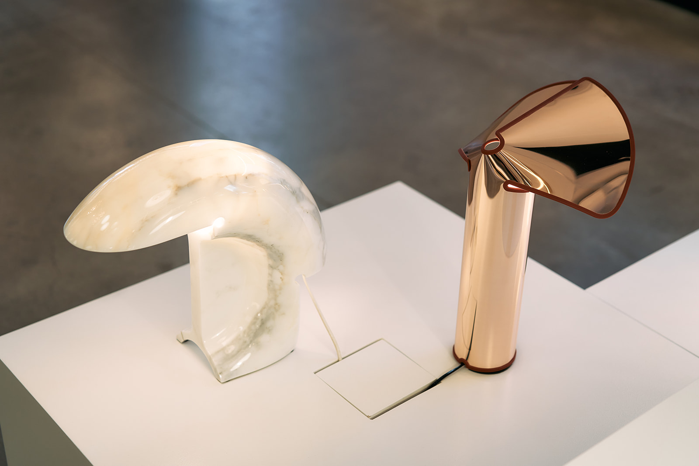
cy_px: 233
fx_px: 1068
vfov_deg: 24.6
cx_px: 350
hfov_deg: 36.2
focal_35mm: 55
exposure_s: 1/320
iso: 640
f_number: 2.8
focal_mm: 55
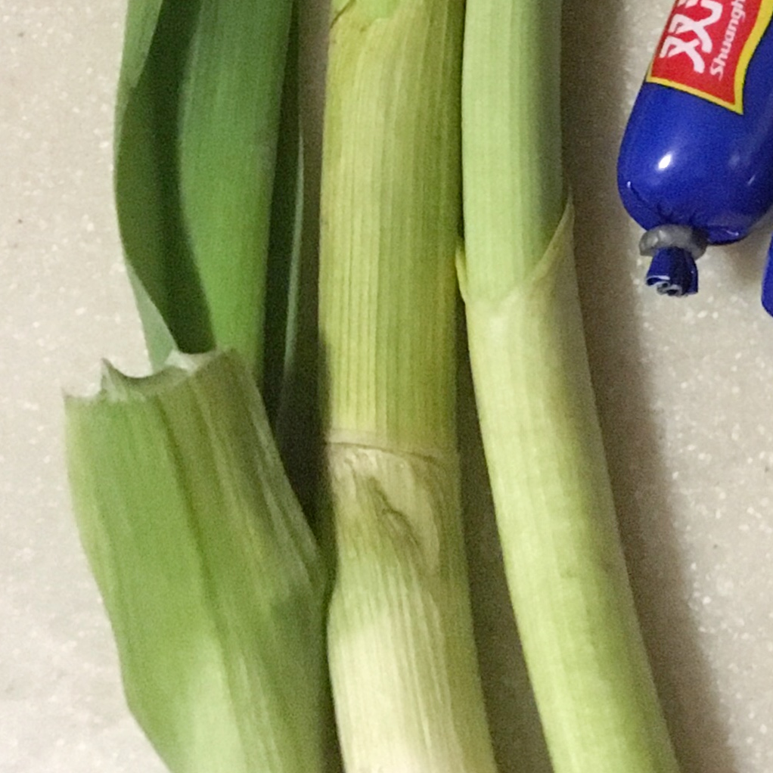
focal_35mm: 101
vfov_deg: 16.1
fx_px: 2552
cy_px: -287
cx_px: 1493
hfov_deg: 14.6
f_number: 2.2
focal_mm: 4.15
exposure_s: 1/25
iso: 200
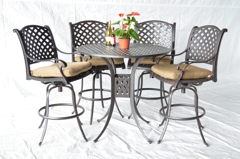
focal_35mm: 48
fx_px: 319
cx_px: 120
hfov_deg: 41.2
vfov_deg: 28.0
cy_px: 80
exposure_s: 1/13
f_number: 5.6
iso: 100
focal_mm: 32
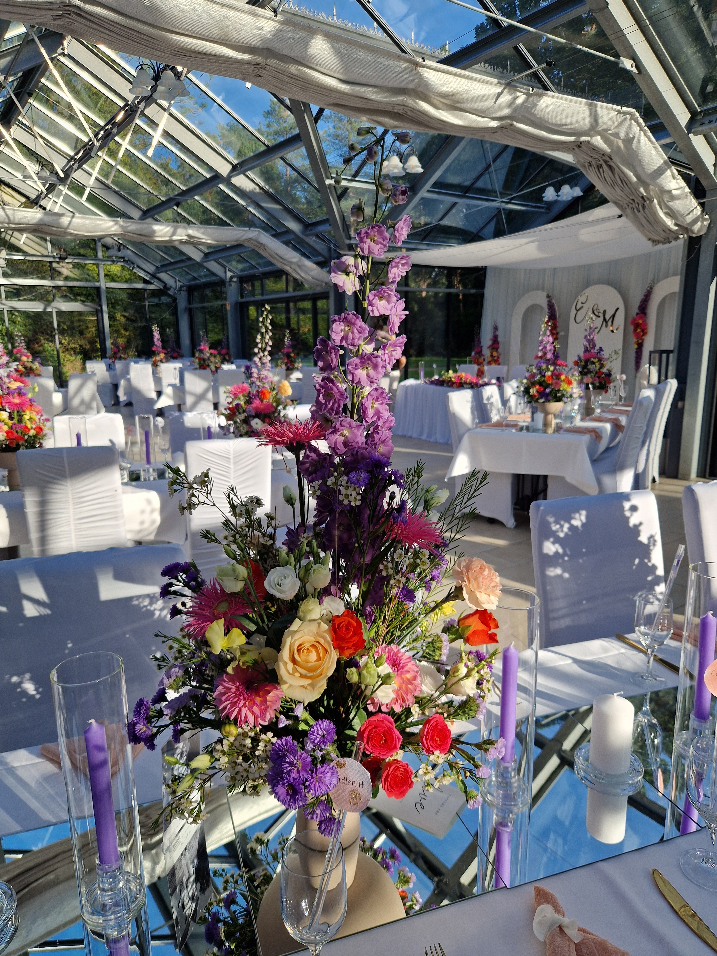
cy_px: 478
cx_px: 358
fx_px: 635
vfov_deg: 73.9
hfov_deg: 58.9
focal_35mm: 23
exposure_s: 1/744
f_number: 1.8
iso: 50
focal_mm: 5.4
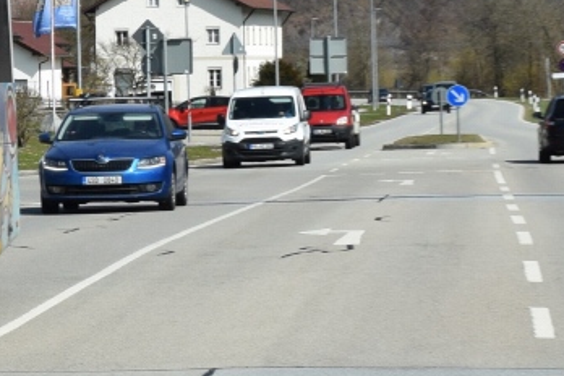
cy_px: 28
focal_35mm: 217
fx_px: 3399
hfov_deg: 9.2
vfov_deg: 6.3
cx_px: -282
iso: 200
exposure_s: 1/400
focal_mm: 42
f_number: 10
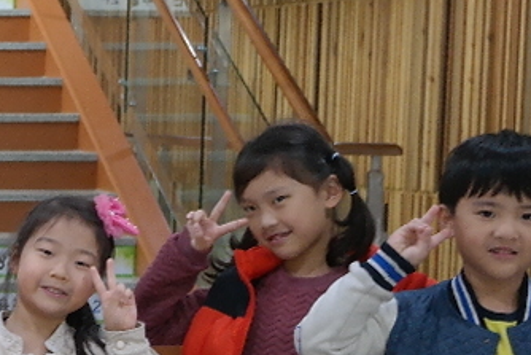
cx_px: -475
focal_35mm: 155
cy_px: 336
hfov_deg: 12.0
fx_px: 2287
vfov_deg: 8.8
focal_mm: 20
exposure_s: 1/40
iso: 800
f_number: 3.5
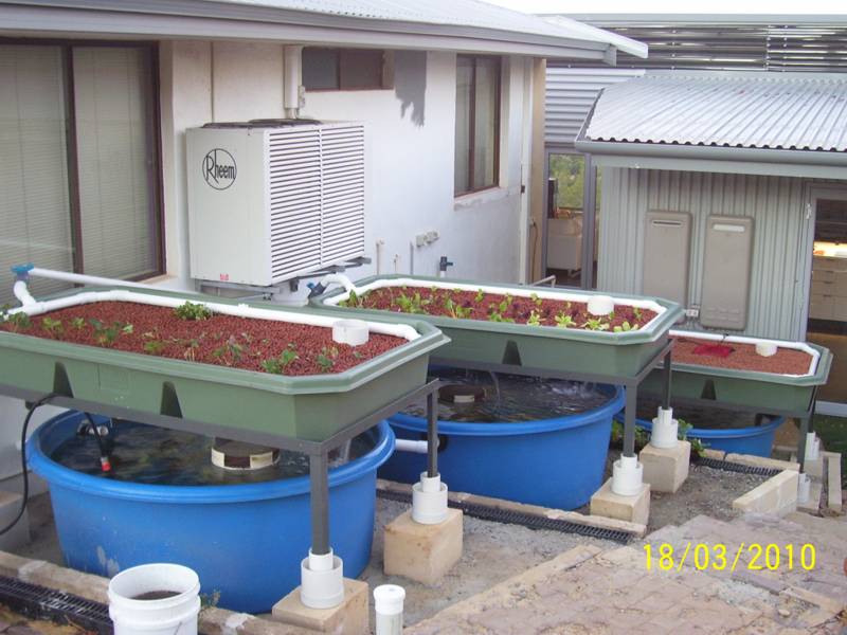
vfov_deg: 34.3
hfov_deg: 44.8
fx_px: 1028
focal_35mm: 42
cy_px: 318
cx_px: 424
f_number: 3
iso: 160
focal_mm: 7
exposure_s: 1/8
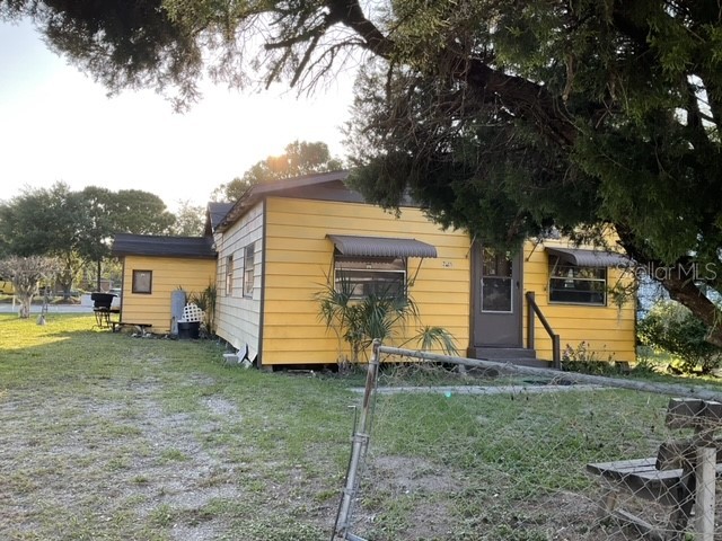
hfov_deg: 61.7
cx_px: 361
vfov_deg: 48.2
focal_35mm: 29
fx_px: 605
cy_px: 270
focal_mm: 3
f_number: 1.8
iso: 16
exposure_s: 1/346
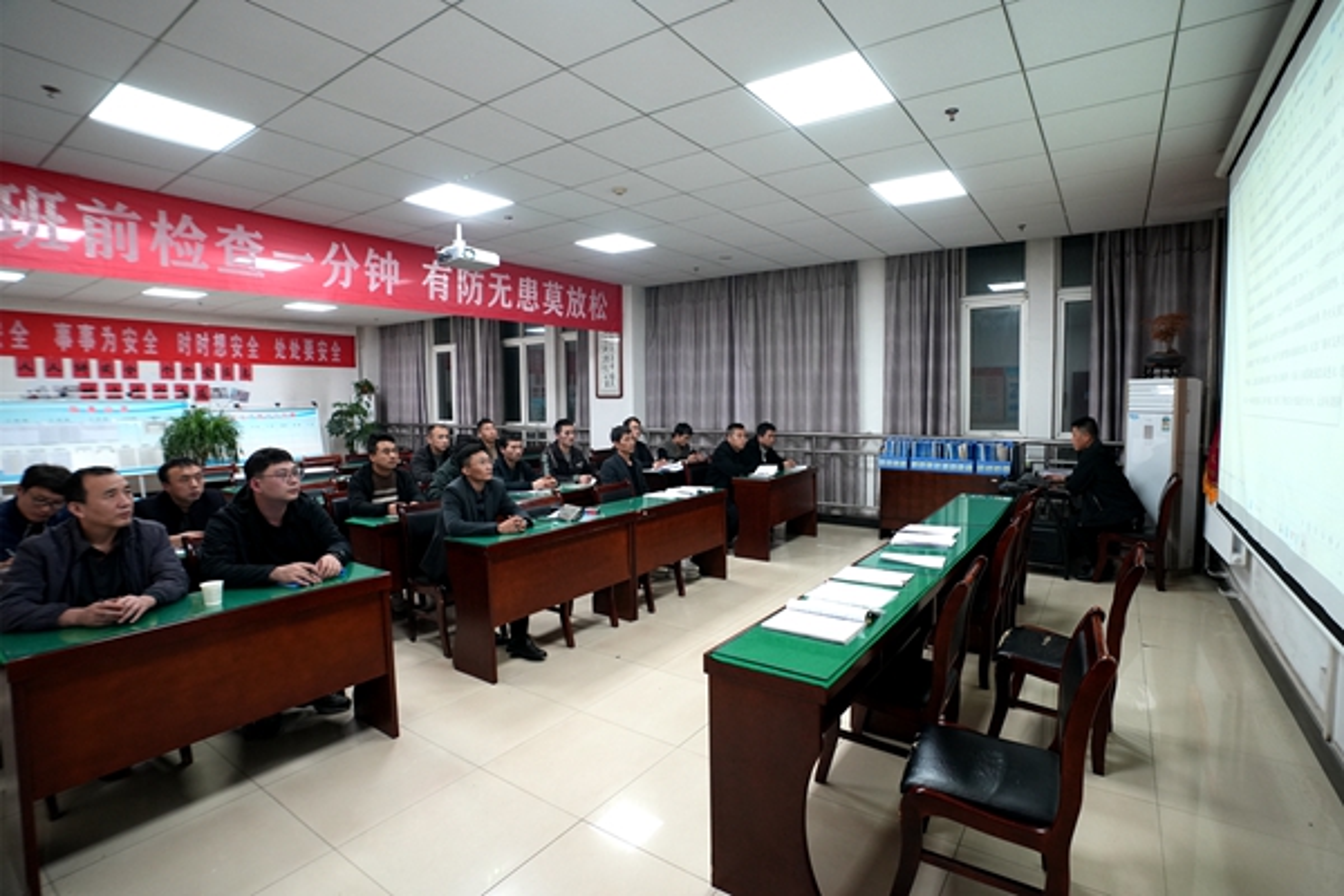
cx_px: 672
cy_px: 448
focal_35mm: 16
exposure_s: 1/100
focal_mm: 16
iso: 1600
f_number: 4
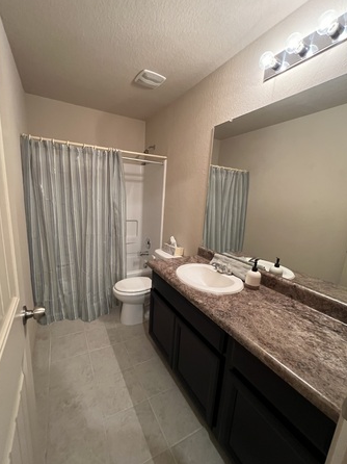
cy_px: 240
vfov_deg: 102.0
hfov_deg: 85.5
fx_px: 187
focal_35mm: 14
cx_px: 163
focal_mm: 1.57
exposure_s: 1/60
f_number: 1.8
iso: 640
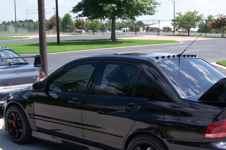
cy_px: 117
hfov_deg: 34.4
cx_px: 138
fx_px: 364
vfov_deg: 23.1
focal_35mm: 58
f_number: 2.8
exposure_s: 1/640
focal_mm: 6.3
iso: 80
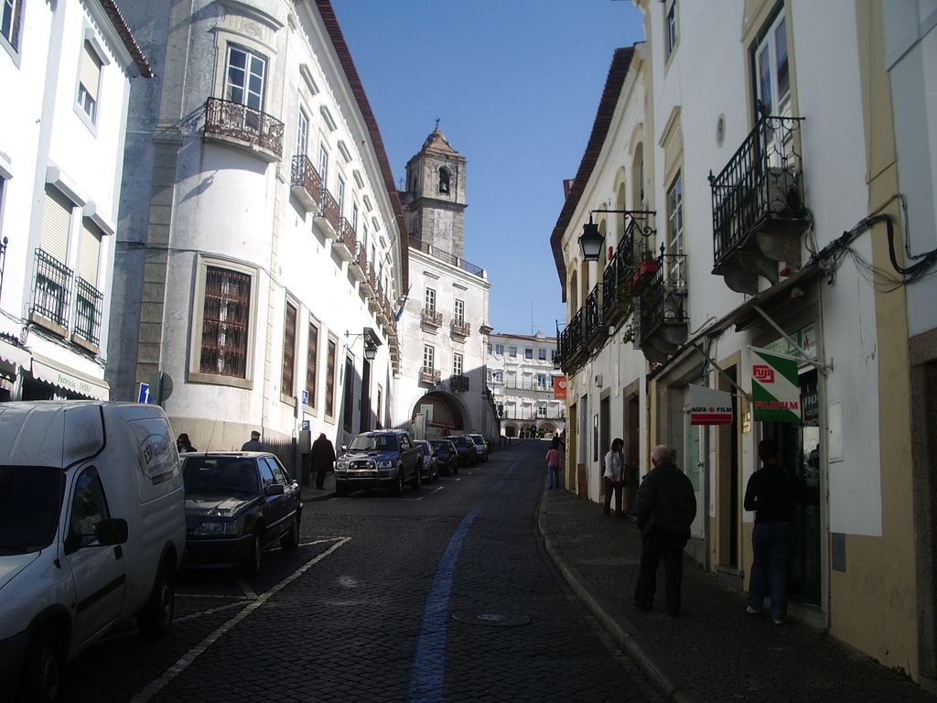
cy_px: 352
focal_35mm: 35
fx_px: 947
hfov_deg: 52.6
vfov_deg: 40.7
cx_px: 468
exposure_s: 1/500
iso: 50
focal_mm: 5.8
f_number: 4.3
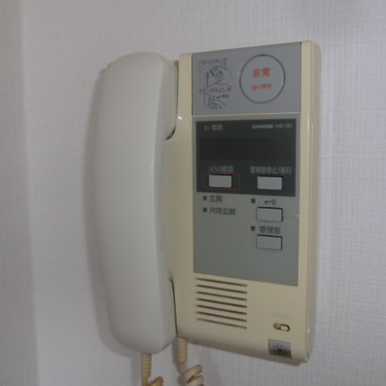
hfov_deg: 52.4
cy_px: 188
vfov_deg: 52.5
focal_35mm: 31
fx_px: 391
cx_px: 220
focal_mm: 4.3
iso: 160
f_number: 3.2
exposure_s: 1/60
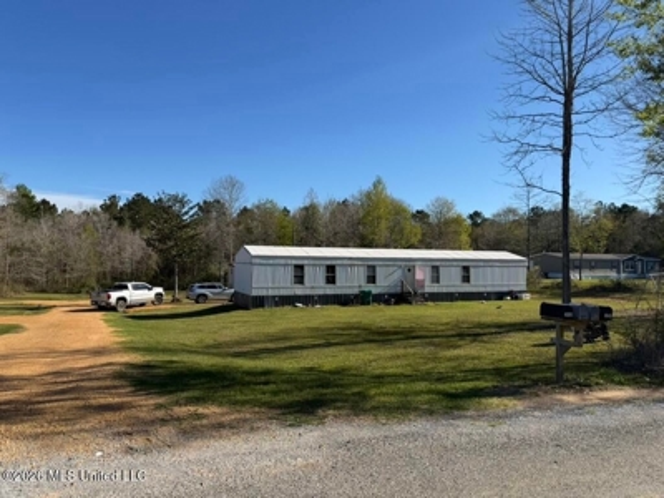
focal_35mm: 24
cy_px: 249
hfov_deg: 71.6
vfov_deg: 56.8
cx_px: 332
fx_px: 460
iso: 80
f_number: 1.78
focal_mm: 6.76
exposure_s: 1/4975
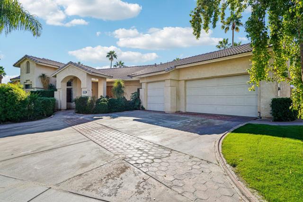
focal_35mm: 17
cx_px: 152
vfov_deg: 70.5
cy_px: 101
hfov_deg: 93.3
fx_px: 143
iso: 100
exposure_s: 1/320
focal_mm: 17
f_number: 8
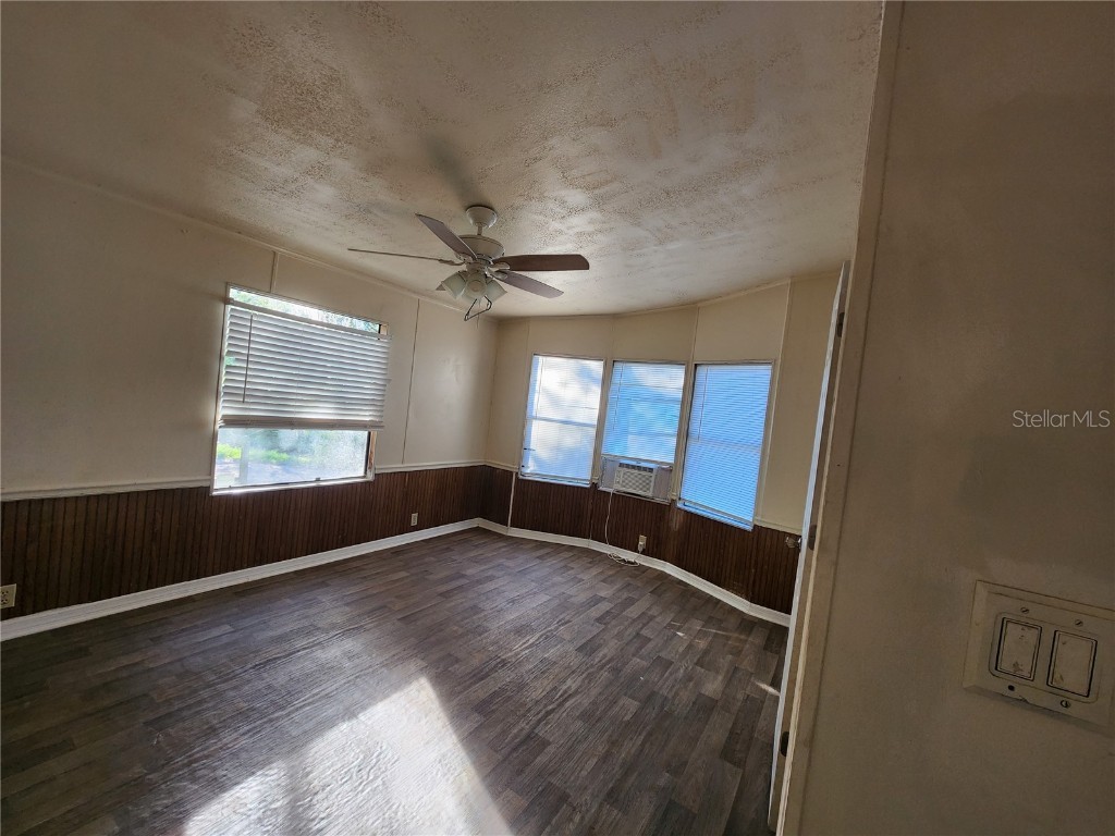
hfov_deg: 106.2
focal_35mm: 13
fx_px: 419
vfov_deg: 89.9
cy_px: 418
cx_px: 558
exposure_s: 1/60
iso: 200
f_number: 2.2
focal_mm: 2.2
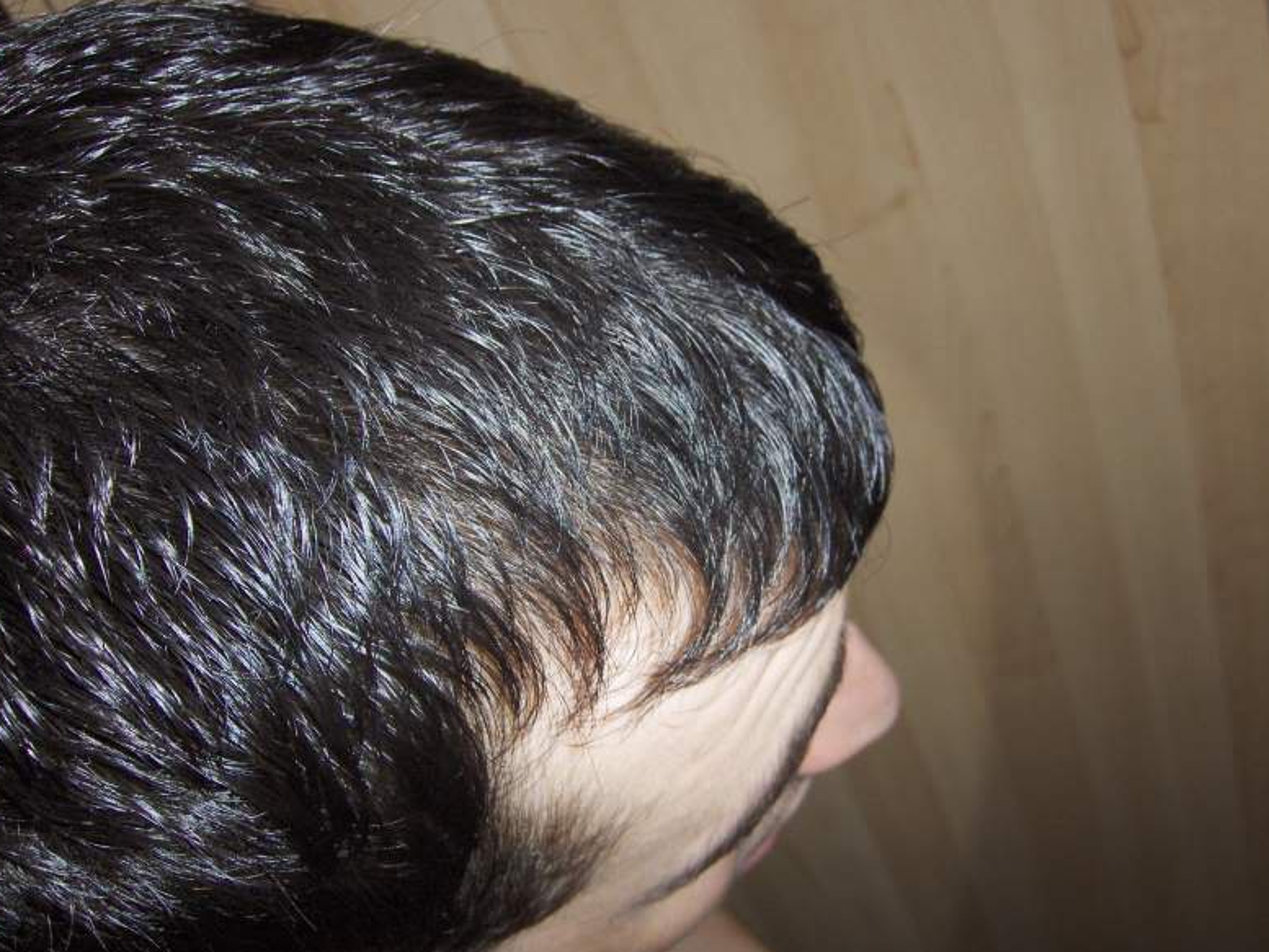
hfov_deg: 51.3
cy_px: 485
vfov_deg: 39.7
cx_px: 632
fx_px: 1320
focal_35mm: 36
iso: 100
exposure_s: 1/60
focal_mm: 7.5
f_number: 5.5
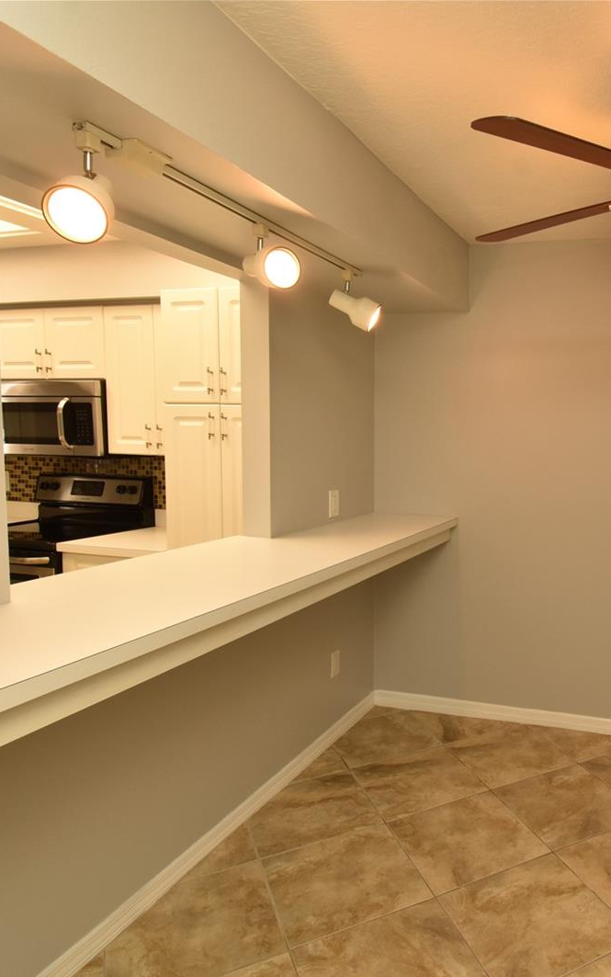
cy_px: 489
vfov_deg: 77.1
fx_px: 612
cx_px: 504
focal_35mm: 23
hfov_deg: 49.4
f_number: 10
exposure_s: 1/30
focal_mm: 10
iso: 400
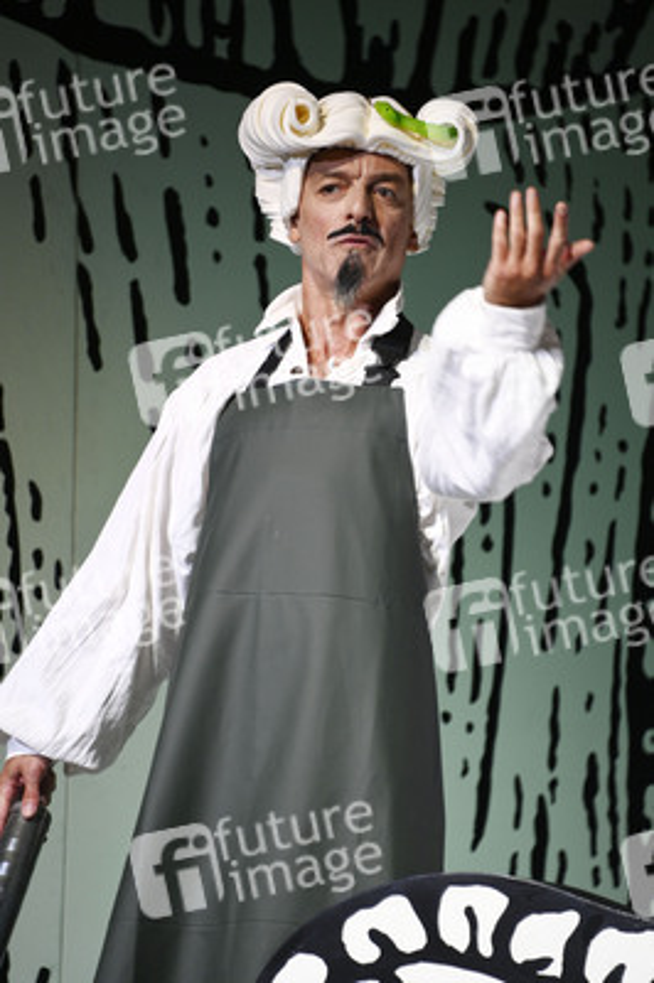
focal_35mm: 300
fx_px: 8189
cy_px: 492
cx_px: 327
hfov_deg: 4.6
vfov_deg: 6.9
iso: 1600
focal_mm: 300
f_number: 5.6
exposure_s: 1/200
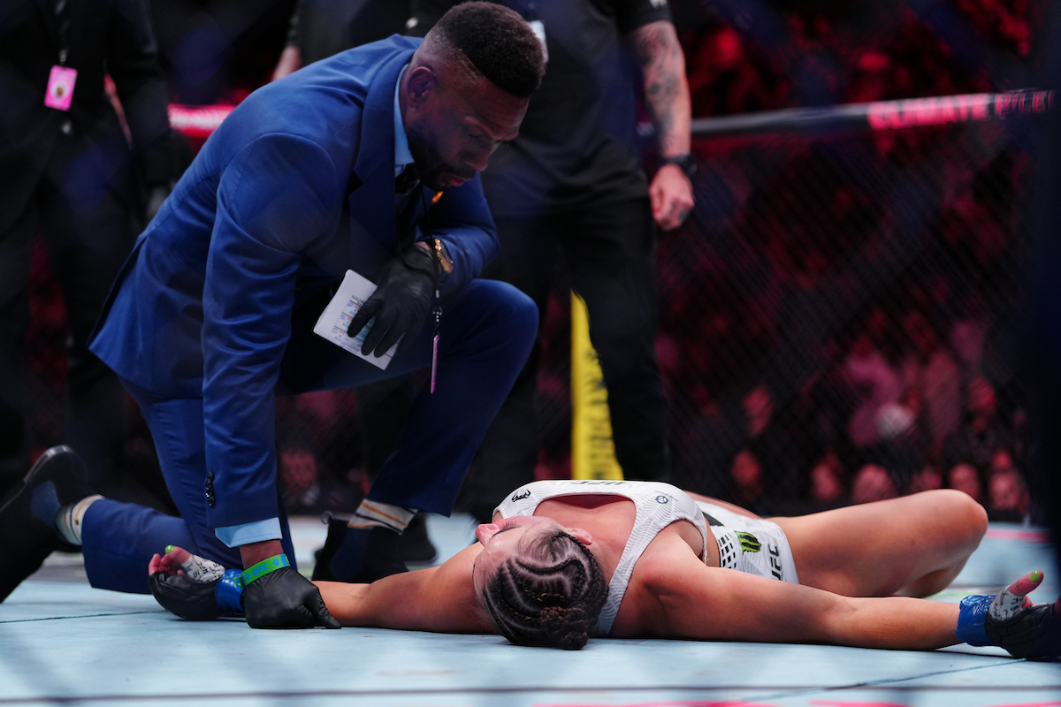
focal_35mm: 80
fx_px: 2358
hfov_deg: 25.4
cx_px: 530
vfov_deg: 17.1
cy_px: 354
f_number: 2.8
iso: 1600
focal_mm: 80
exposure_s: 1/1000
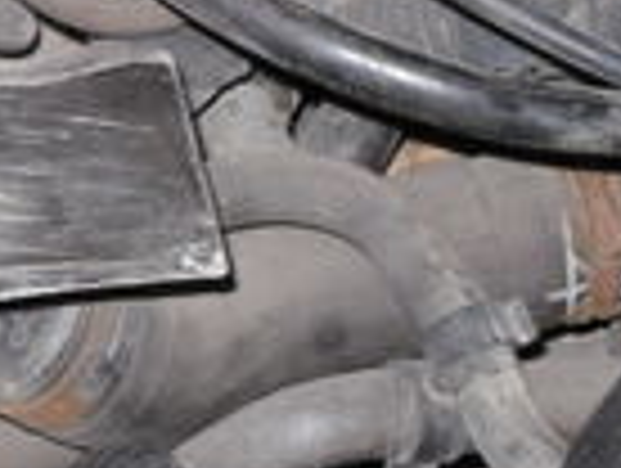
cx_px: -189
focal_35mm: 255
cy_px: 198
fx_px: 4583
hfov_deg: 7.7
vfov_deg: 5.8
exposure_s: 1/53
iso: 100
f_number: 4
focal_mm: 9.83
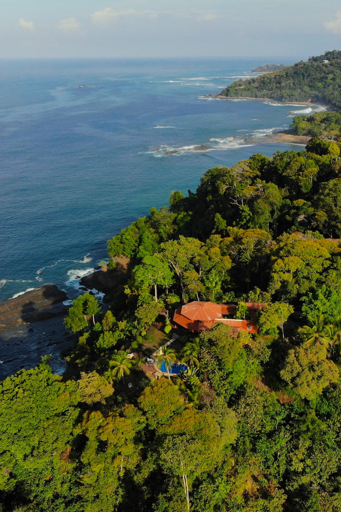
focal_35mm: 34
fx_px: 483
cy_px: 260
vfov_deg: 55.8
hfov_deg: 38.9
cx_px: 167
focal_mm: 4.5
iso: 101
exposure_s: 1/1224
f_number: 2.8
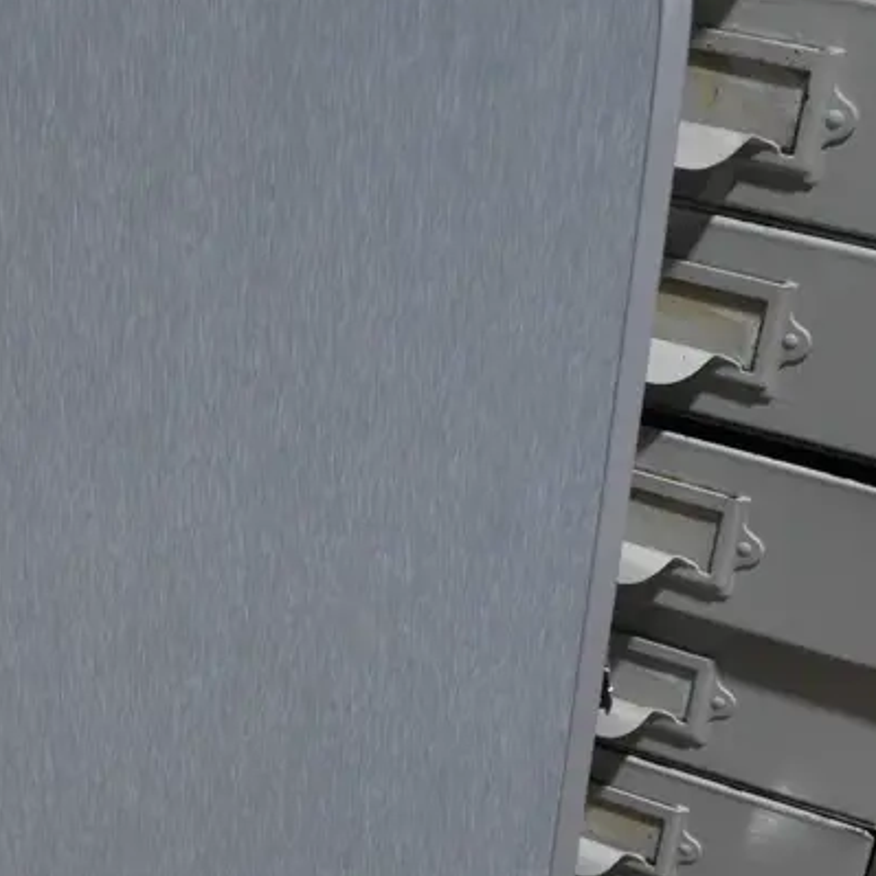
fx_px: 1947
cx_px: 190
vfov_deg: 24.5
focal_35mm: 68
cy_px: 821
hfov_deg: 25.0
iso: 200
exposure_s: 1/80
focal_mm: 15
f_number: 3.6
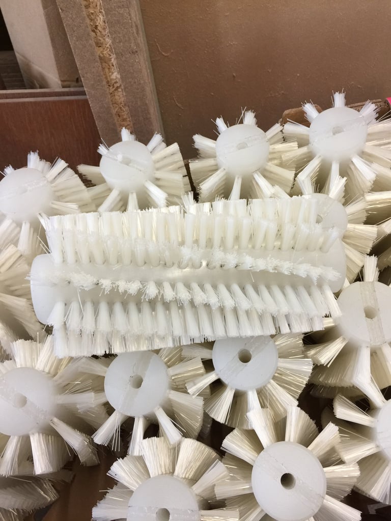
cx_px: 196
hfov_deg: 48.2
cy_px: 260
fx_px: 437
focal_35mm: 29
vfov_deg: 61.7
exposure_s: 1/17
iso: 50
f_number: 2.2
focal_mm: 4.15
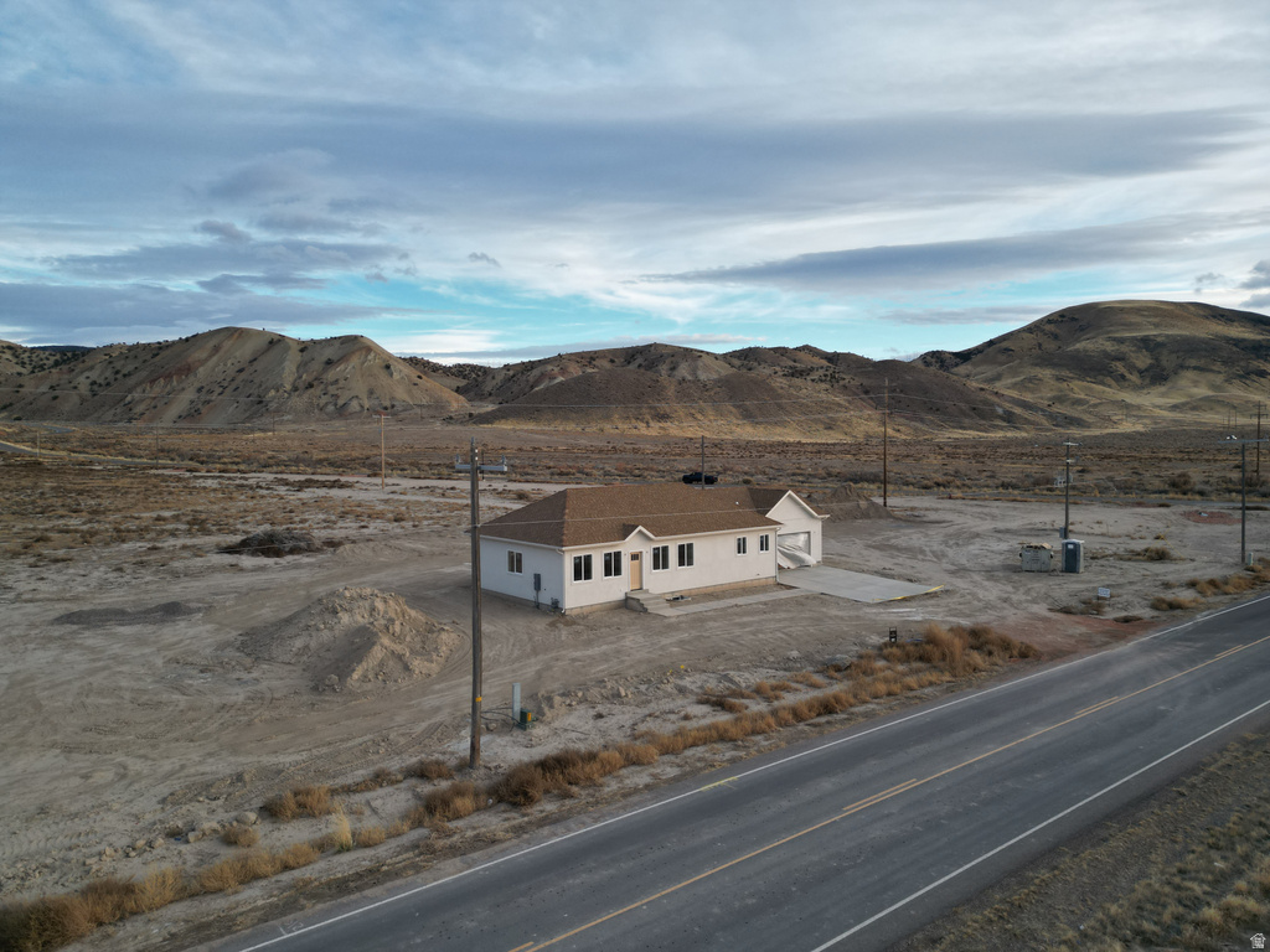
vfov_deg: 56.8
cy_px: 476
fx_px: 881
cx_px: 635
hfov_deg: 71.6
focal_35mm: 24
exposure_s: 1/640
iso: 150
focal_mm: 6.72
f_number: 1.7
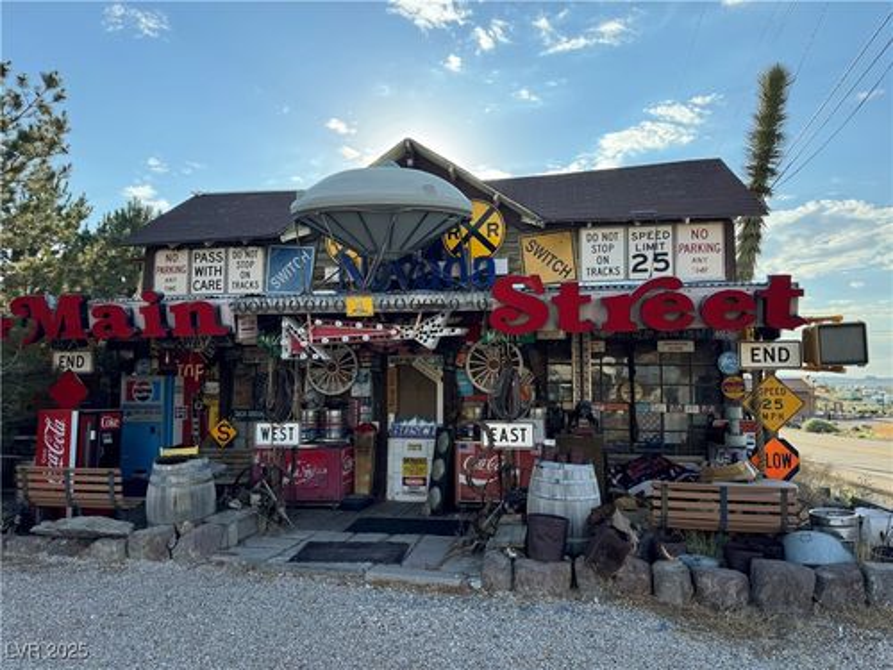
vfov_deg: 56.8
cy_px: 335
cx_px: 446
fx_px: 619
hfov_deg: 71.6
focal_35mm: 24
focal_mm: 6.76
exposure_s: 1/1818
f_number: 1.78
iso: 80
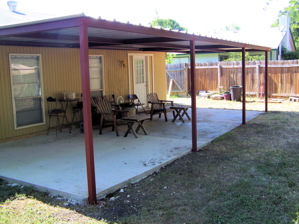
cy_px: 112
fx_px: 328
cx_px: 150
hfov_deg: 49.0
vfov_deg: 37.7
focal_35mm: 38
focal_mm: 6.3
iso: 64
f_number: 2.8
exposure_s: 1/125
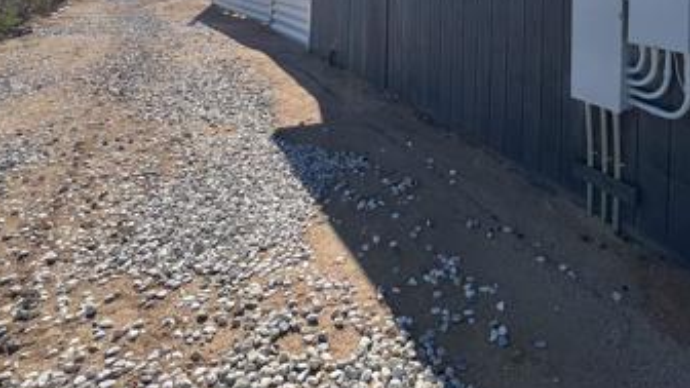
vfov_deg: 36.0
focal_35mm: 27
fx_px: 494
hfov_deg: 66.4
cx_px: 499
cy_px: -45
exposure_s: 1/1292
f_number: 1.8
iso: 32
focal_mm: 1.57
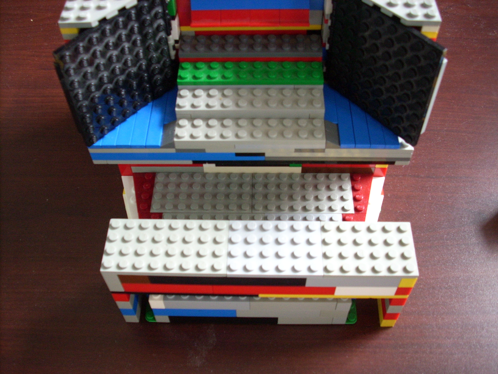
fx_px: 532
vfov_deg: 38.7
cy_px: 187
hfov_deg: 50.1
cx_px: 249
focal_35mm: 37
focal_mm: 6.2
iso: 200
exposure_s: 1/13.5
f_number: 2.8
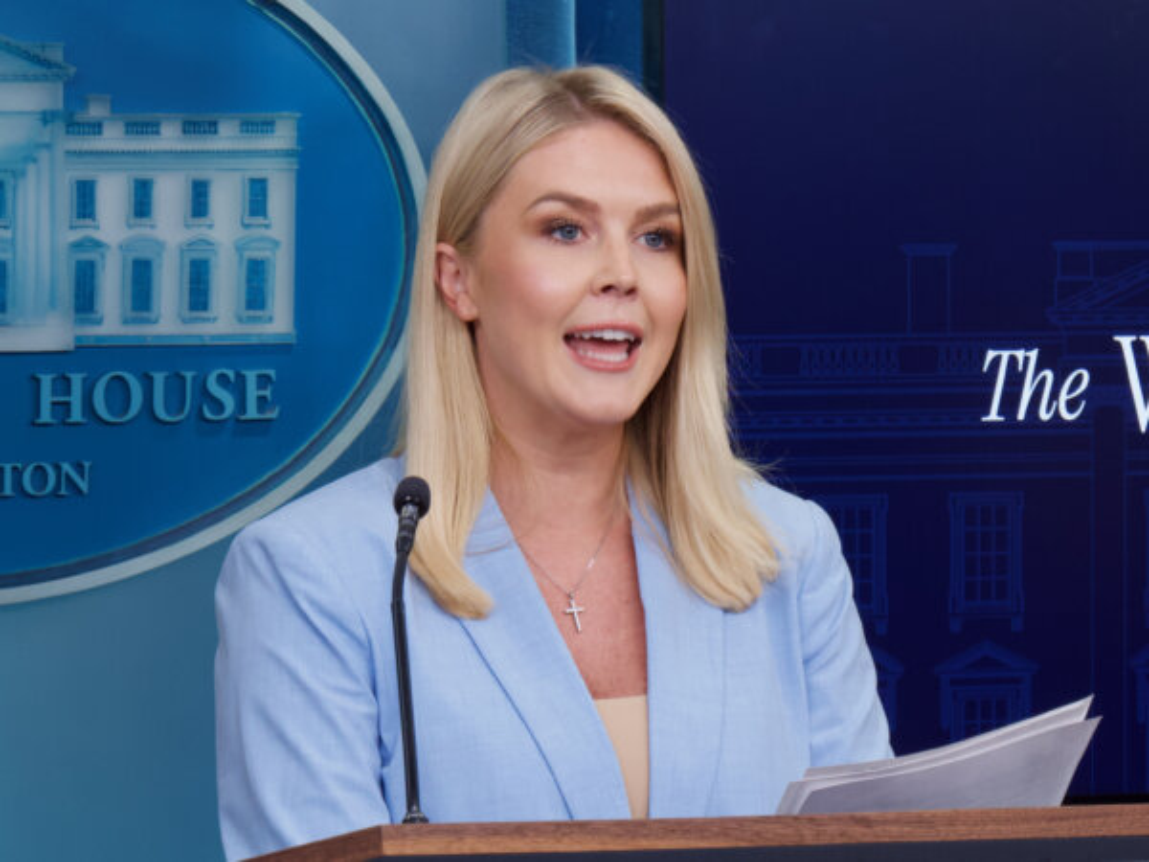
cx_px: 574
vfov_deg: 10.7
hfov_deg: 14.3
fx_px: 4581
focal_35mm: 138
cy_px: 431
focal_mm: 69
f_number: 8
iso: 800
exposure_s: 1/30
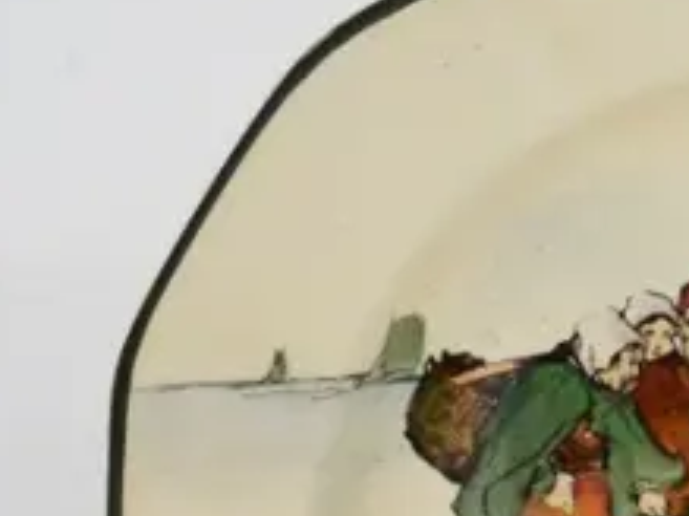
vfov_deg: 7.9
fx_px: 3720
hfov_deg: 9.6
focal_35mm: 187
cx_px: 1570
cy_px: 507
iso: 3200
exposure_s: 1/125
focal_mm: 20
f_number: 6.3
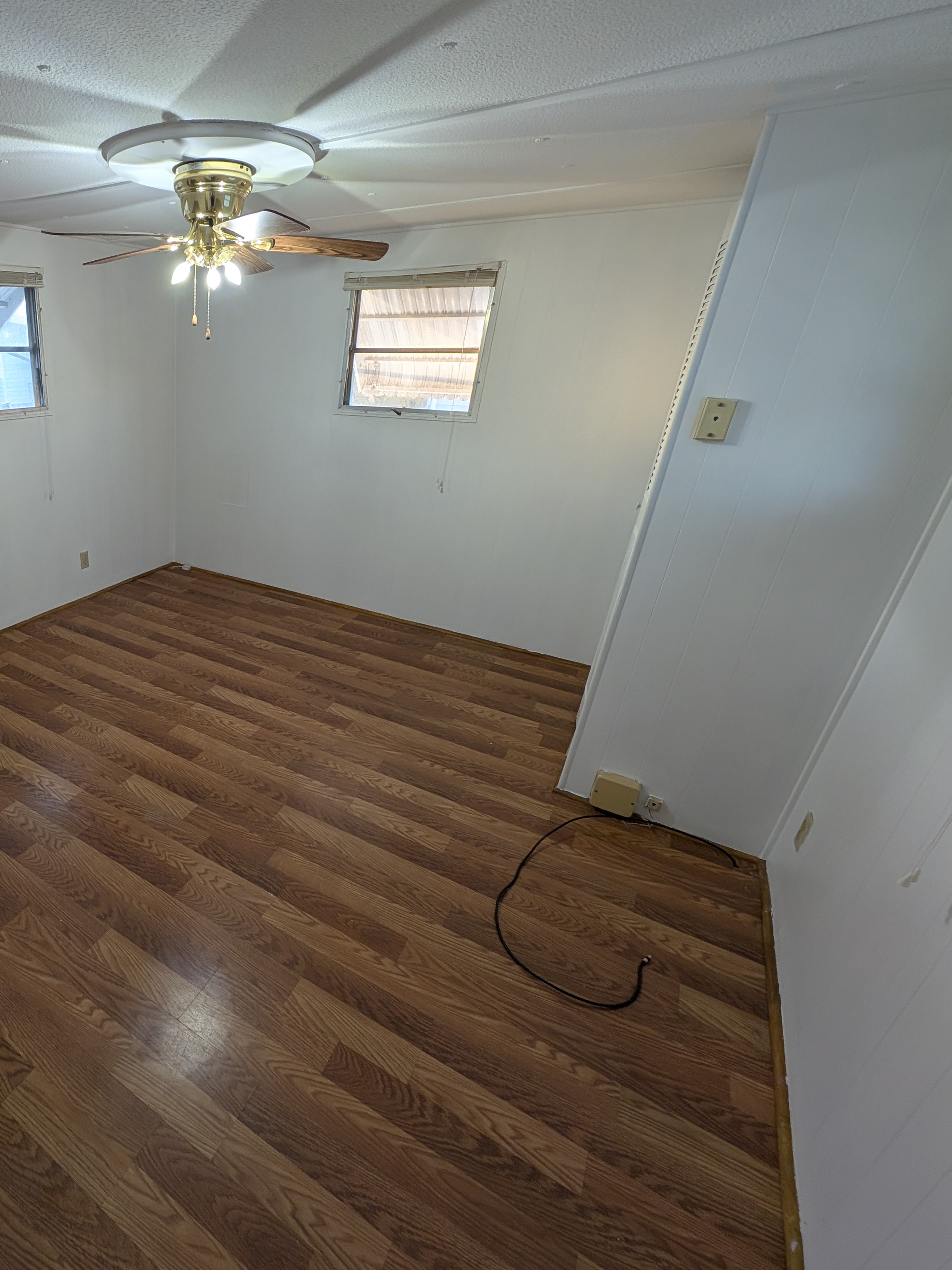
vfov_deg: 94.5
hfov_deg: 69.4
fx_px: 587
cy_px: 636
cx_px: 172
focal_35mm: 16
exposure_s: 1/23.8
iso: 46
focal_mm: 2.23
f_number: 1.95
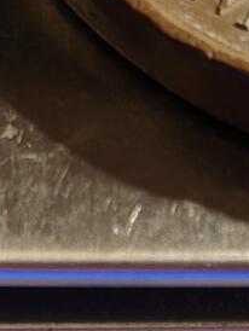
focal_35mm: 151
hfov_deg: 9.8
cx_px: 149
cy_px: 423
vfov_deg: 12.7
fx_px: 1446
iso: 250
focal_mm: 6.06
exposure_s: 1/110
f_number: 1.6
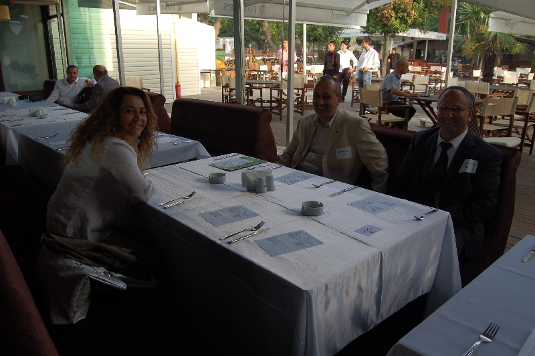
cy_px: 178
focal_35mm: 27
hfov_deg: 67.4
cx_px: 268
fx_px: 401
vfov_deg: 47.9
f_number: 5.6
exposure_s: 1/125
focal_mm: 18
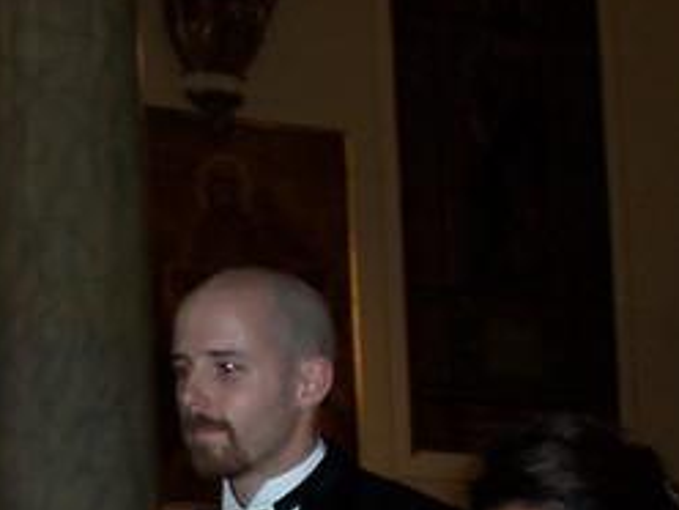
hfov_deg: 13.0
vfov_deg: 9.9
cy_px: 625
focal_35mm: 147
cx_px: -159
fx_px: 2883
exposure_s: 1/60
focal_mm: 8.6
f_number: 3.4
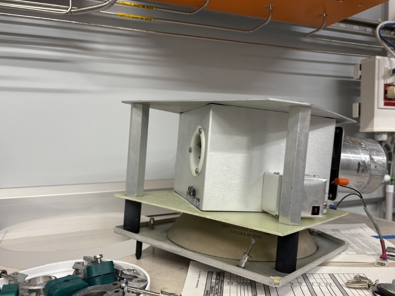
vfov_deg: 46.8
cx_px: 220
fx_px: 342
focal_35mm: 30
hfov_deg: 59.8
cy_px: 161
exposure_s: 1/50
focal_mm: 5.96
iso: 100
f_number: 1.6
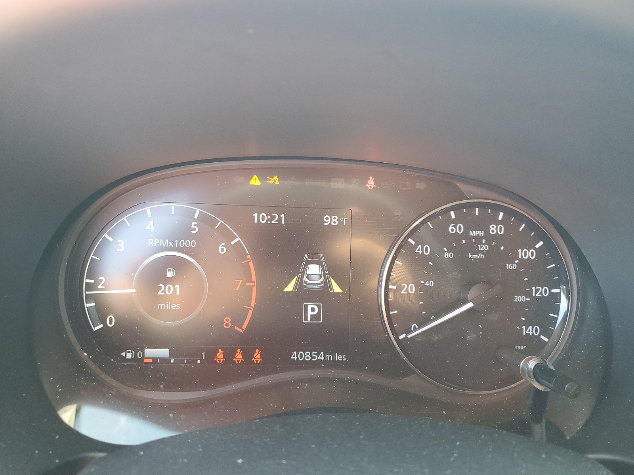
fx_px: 476
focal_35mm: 26
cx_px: 317
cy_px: 238
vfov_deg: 53.1
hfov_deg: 67.3
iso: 86
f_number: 1.5
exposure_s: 1/60.2
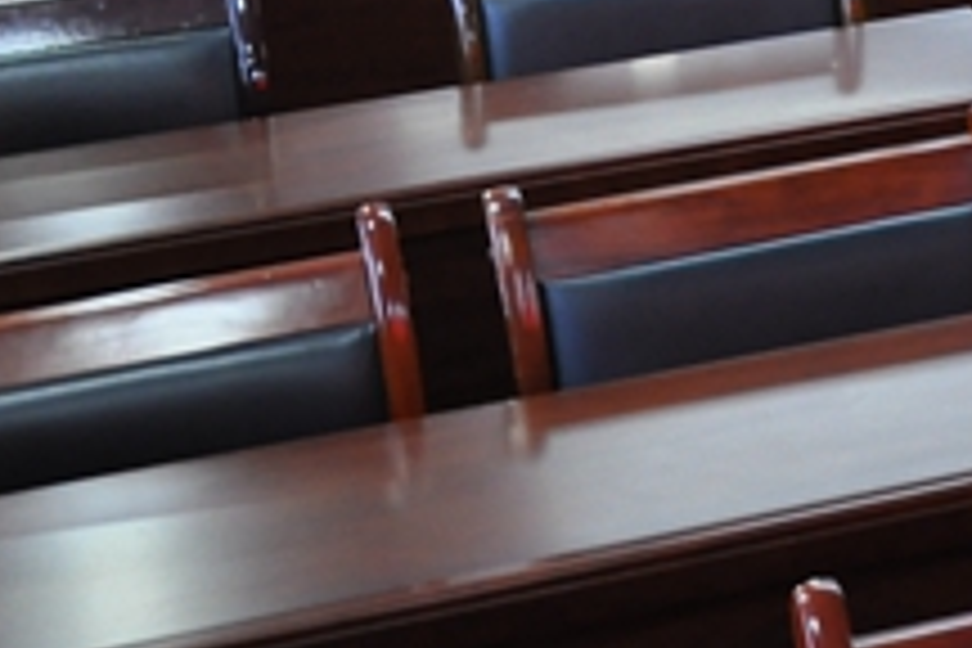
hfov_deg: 13.7
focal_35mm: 131
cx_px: 1850
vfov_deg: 10.2
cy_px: -274
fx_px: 3539
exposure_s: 1/50
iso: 800
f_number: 3.8
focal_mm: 21
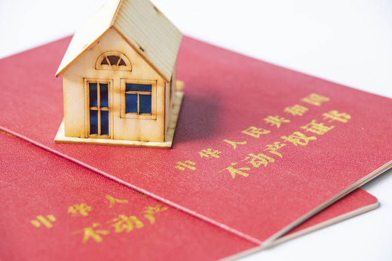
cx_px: 196
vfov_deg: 9.8
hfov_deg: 14.7
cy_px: 130
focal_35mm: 140
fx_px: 1524
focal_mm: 140
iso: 200
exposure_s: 1/13
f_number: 6.3
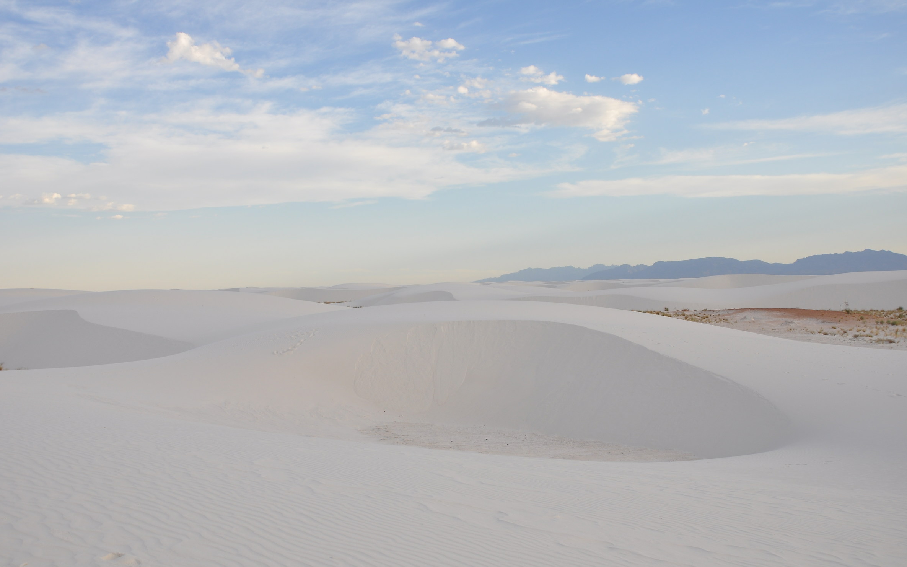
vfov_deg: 37.3
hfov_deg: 56.7
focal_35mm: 34
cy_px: 291
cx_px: 456
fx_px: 840
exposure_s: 1/250
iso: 200
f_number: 8
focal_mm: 22
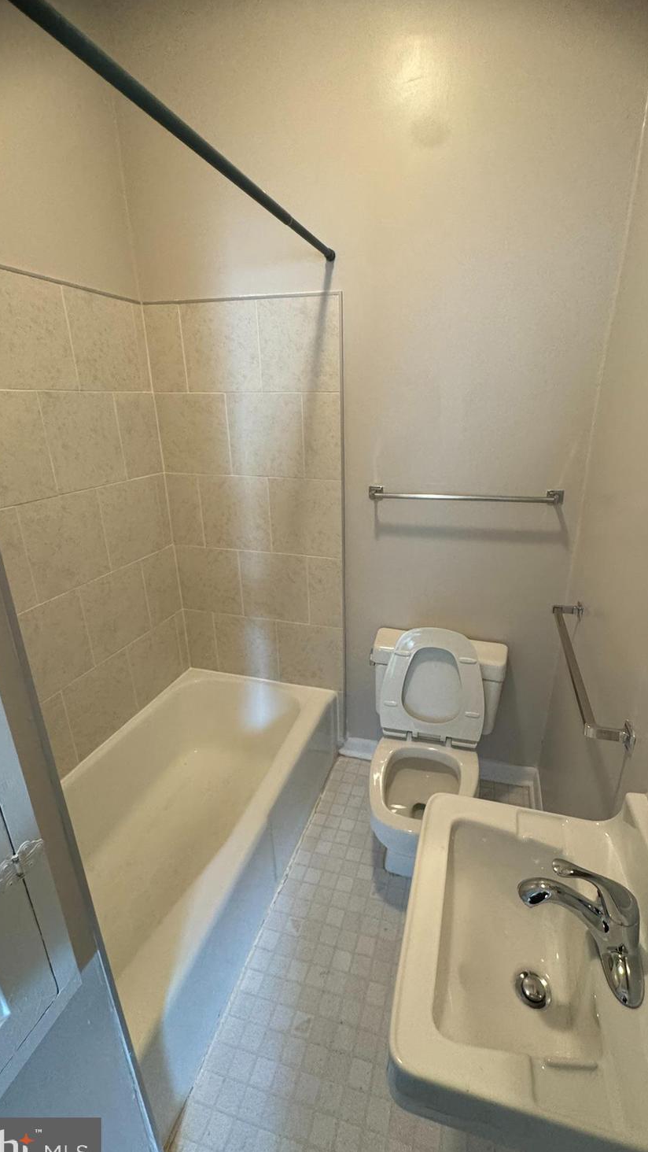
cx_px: 358
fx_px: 489
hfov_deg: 66.9
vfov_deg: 99.4
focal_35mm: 16
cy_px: 578
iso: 500
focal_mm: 2.22
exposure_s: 1/60
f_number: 2.2
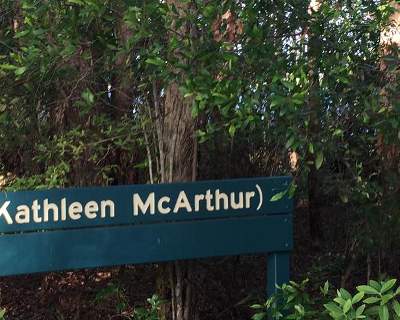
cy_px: 108
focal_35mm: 75
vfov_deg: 20.4
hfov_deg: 25.3
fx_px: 888
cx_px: 148
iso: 32
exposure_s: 1/105
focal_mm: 4.15
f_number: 2.2
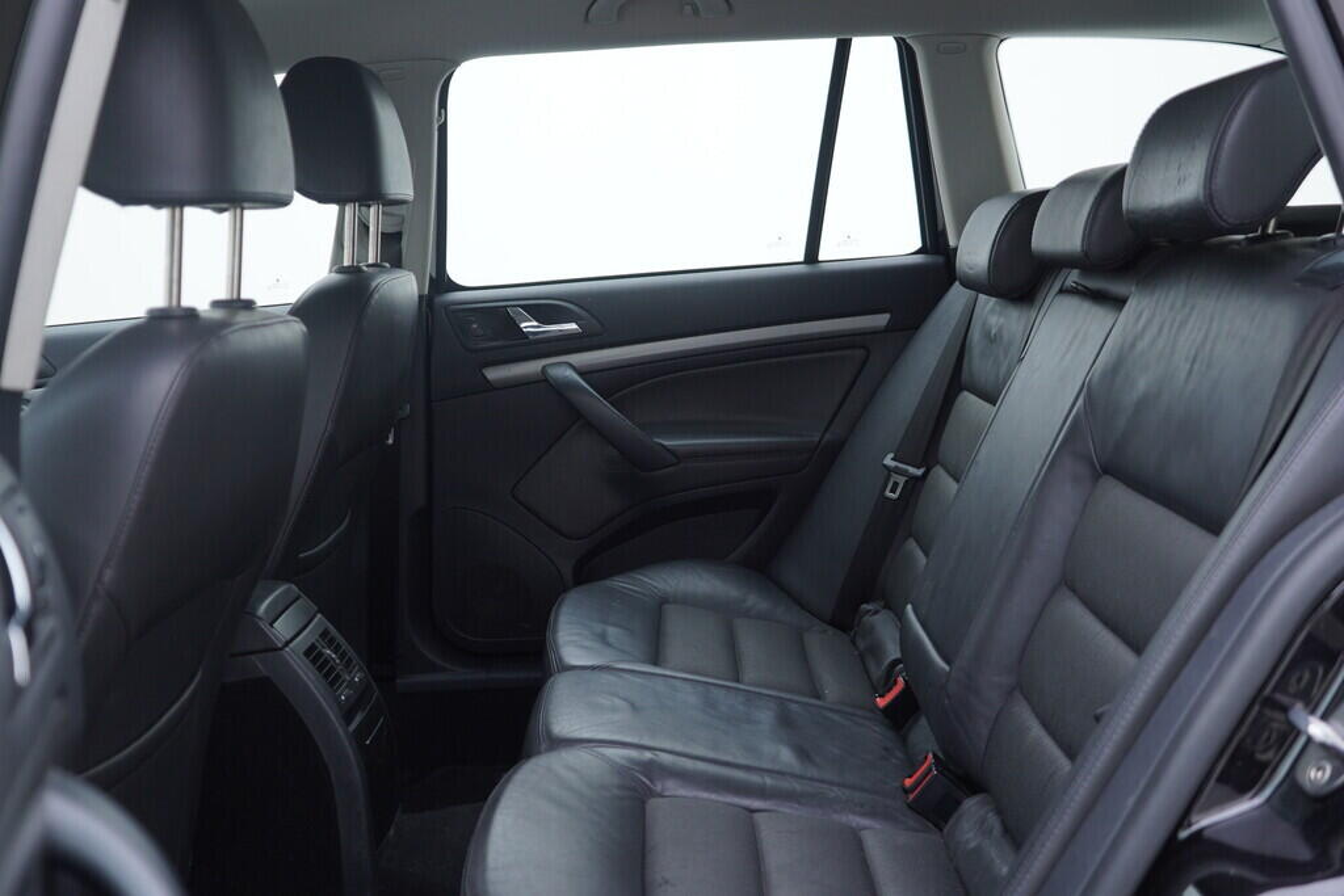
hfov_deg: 53.1
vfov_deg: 36.9
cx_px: 672
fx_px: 1344
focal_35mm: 36
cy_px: 448
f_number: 2.8
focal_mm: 24
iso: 125
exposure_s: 1/40
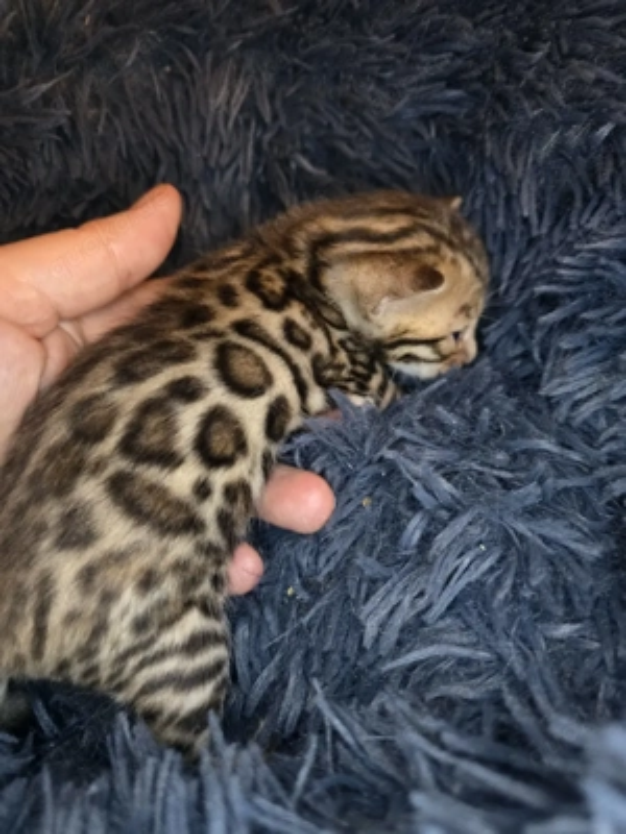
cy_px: 417
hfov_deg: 58.9
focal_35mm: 23
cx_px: 313
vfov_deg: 73.9
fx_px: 555
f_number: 1.7
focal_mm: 6.3
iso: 640
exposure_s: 1/30
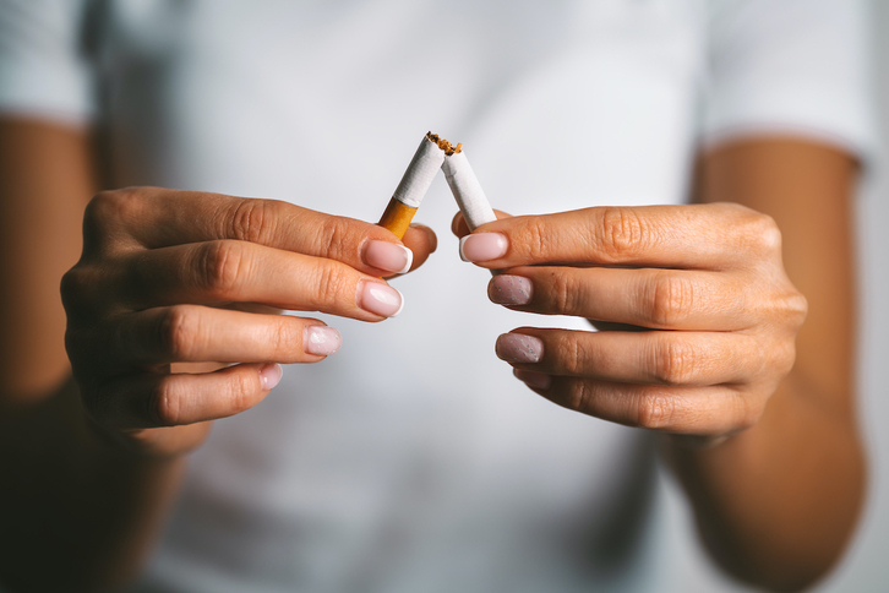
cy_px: 296
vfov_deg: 13.0
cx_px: 444
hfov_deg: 19.5
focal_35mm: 105
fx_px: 2593
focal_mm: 105
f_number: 2.8
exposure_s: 1/250
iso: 100
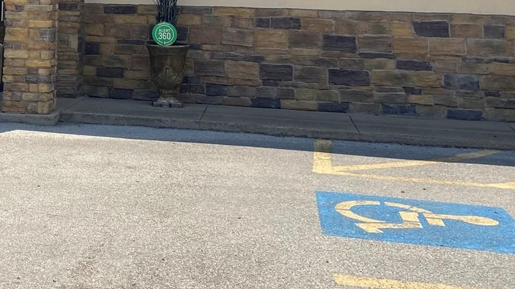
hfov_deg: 30.5
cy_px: -34
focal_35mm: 66
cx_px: 52
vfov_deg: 17.6
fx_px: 901
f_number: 1.8
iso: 32
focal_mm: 4.25
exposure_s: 1/2688
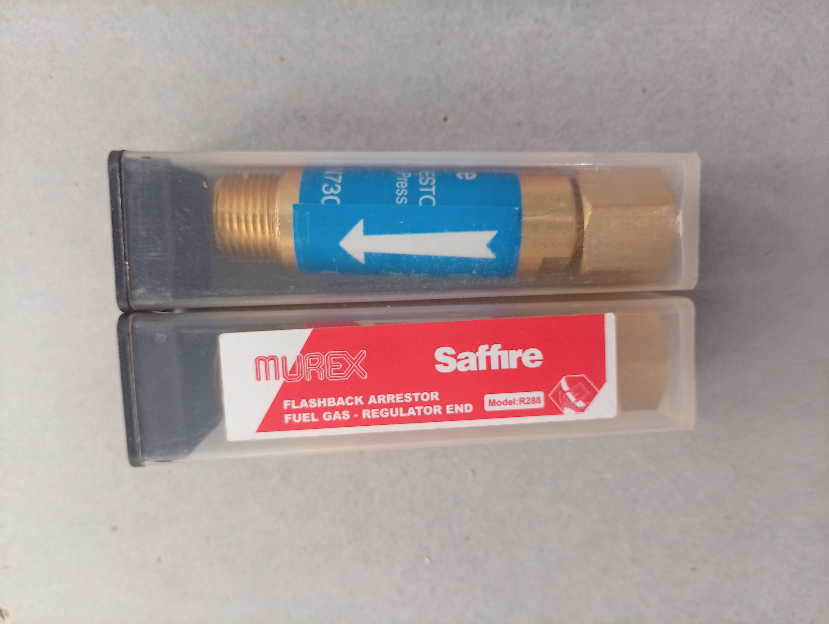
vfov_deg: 51.5
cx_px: 414
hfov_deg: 65.2
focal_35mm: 27
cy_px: 312
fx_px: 648
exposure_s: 1/50
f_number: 1.8
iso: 73
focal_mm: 3.84
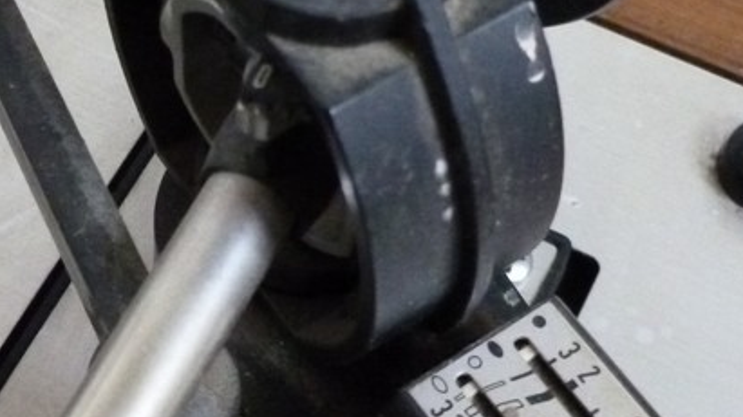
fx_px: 1497
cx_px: 112
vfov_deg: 15.9
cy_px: 181
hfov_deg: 27.1
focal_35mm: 76
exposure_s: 1/25
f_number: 3.3
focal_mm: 5
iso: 800
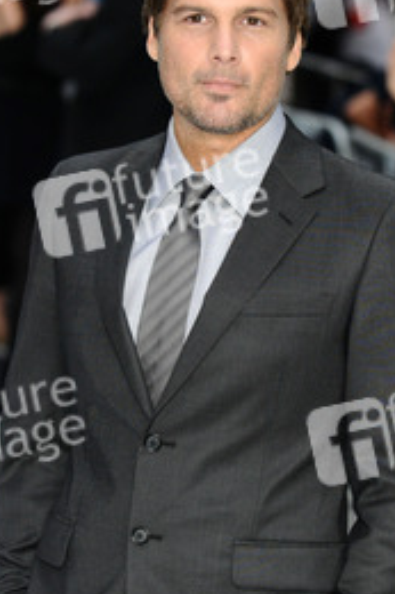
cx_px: 218
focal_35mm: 231
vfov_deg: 8.9
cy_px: 318
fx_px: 3807
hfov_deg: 5.9
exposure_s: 1/160
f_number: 4
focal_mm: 100
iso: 640
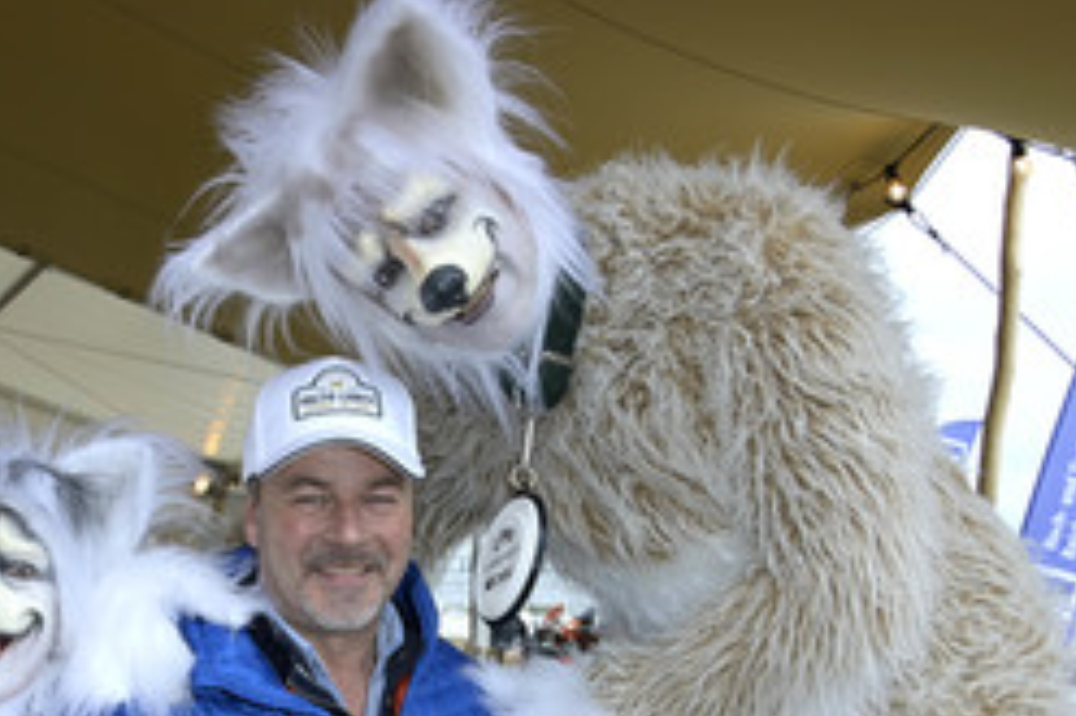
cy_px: 638
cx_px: 267
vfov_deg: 25.7
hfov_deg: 37.9
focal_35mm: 51
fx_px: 1523
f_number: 9
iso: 500
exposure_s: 1/250
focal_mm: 28
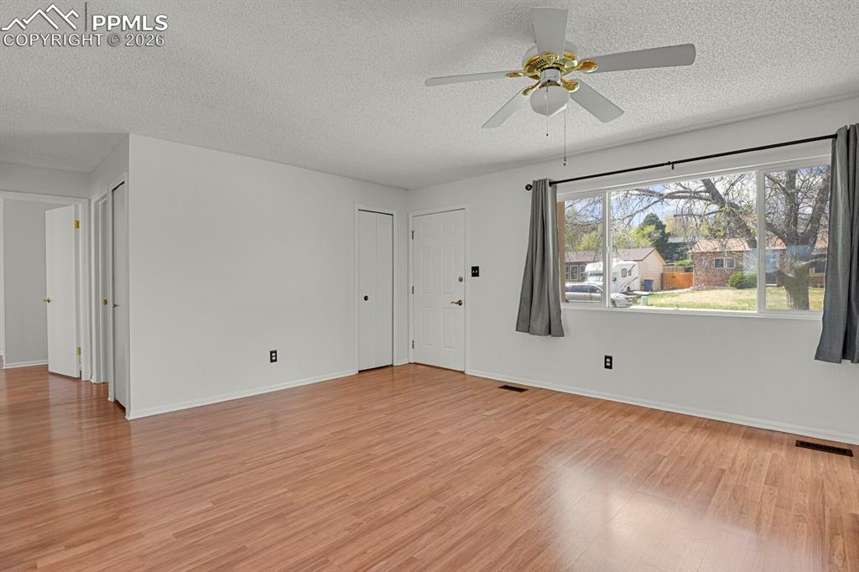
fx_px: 405
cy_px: 286
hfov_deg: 93.3
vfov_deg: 70.4
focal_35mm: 17
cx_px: 430
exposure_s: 1/20
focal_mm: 17
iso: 3600
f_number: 8
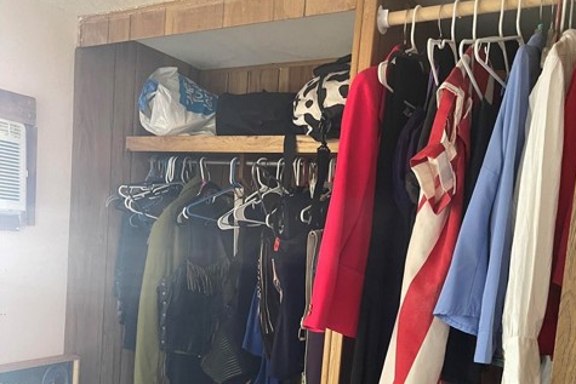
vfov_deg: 36.8
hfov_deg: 54.4
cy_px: 294
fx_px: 560
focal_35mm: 35
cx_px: 290
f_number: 1.6
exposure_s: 1/40
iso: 640
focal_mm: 5.1
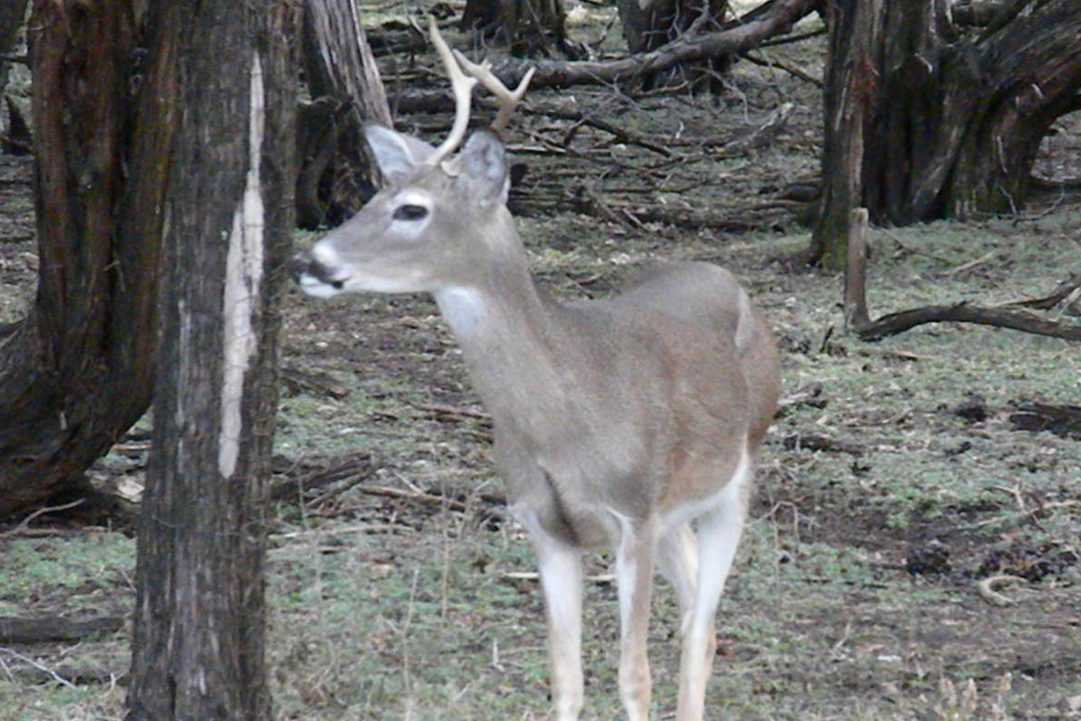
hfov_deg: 6.2
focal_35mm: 335
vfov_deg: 4.1
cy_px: 406
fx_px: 10059
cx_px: 612
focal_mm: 42.1
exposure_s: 1/323
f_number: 5.2
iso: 1612
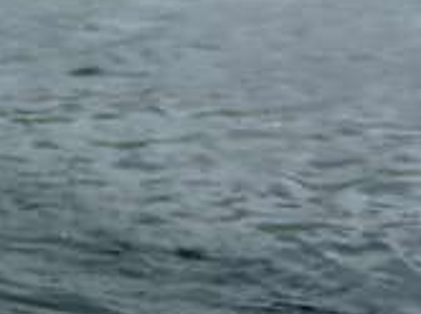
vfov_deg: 9.9
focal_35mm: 141
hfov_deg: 12.2
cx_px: -464
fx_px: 1712
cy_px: -252
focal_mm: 4.2
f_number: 1.6
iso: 32
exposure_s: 1/2882
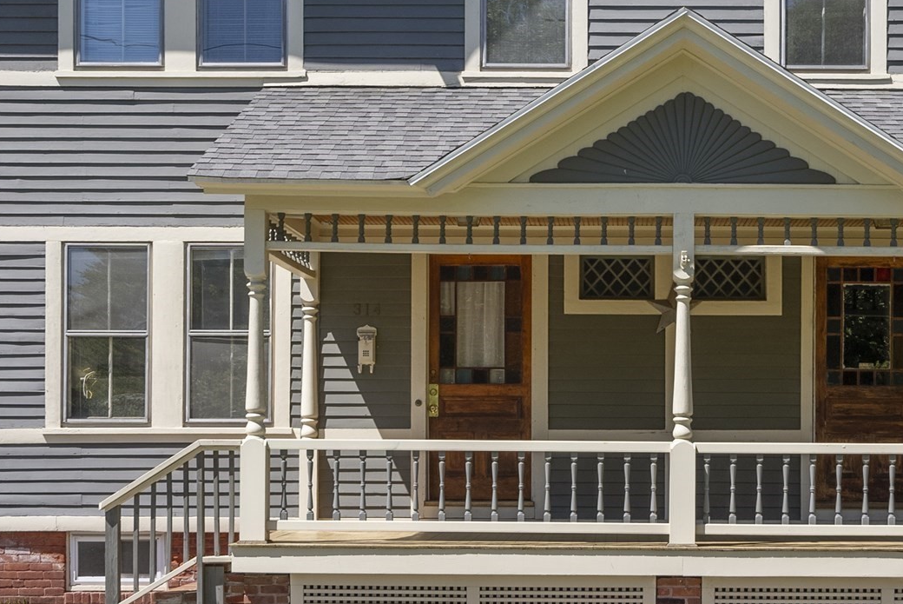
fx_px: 1581
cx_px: 612
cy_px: 96
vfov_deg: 21.3
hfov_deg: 31.6
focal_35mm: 63
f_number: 7.1
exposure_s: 1/800
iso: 320
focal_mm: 32
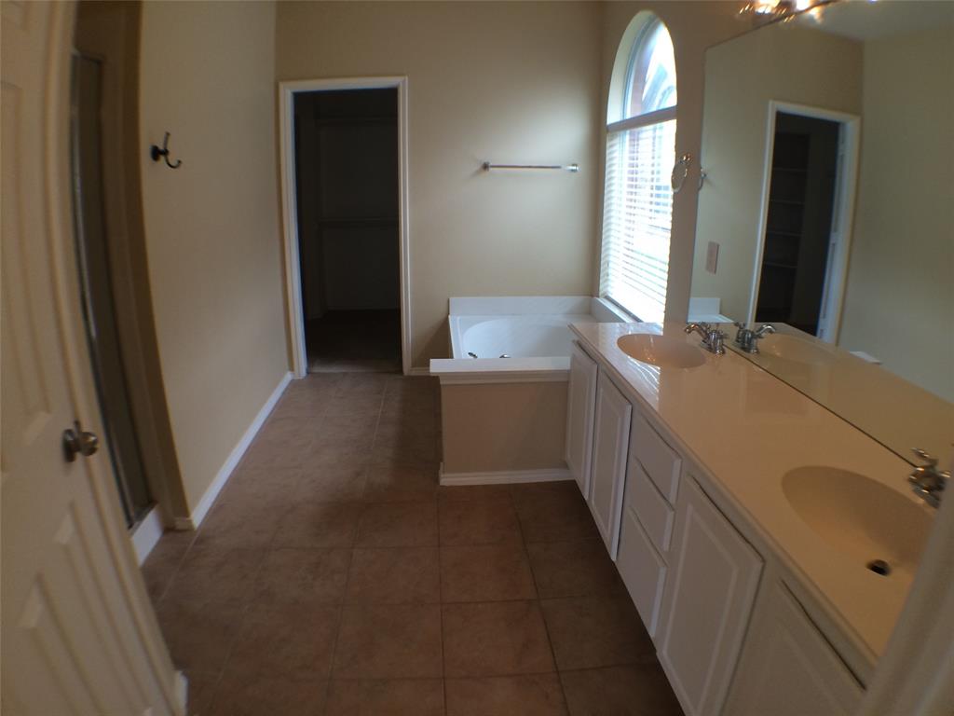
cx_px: 477
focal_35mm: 29
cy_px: 358
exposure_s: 1/30
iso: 32
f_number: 2.2
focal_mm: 4.15
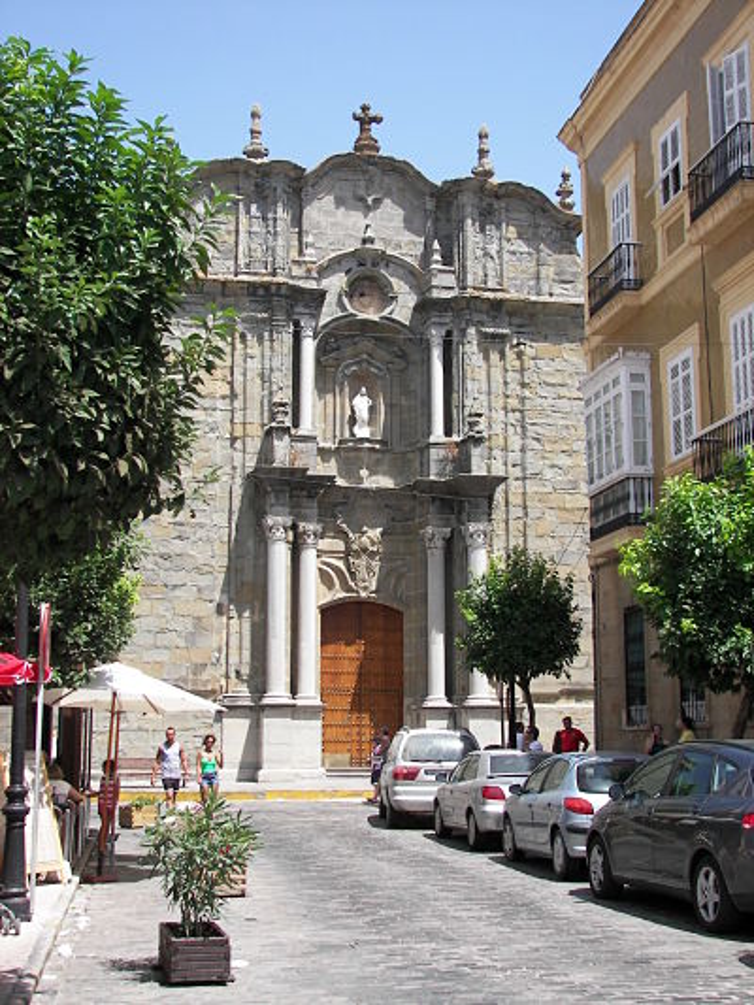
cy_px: 502
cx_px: 377
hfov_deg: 29.1
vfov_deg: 38.2
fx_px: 1452
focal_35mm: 50
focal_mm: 8.3
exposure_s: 1/500
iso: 50
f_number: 2.8
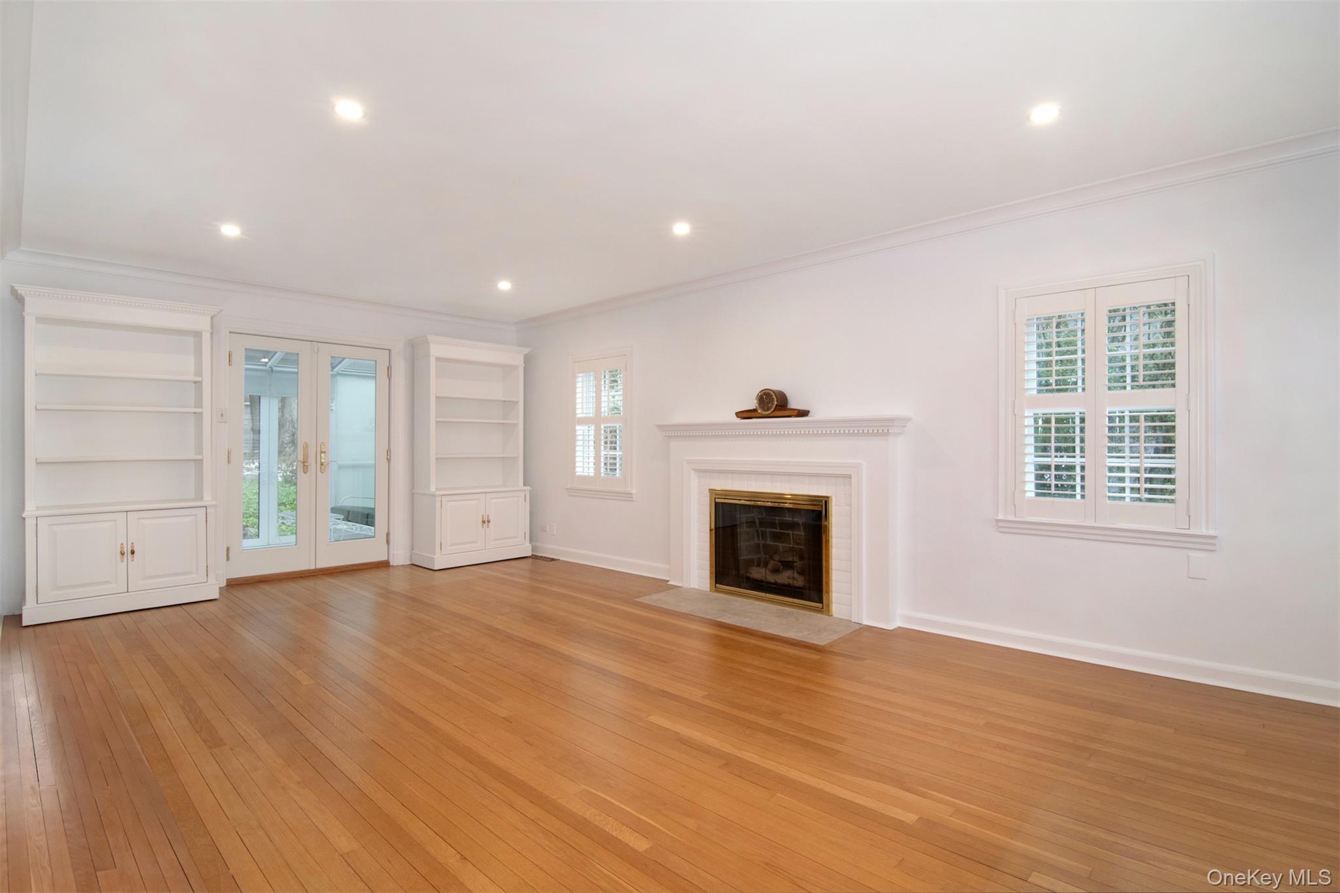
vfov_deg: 72.0
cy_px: 446
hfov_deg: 95.0
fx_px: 614
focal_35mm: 16
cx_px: 670
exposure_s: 1/30
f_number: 11
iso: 640
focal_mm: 11
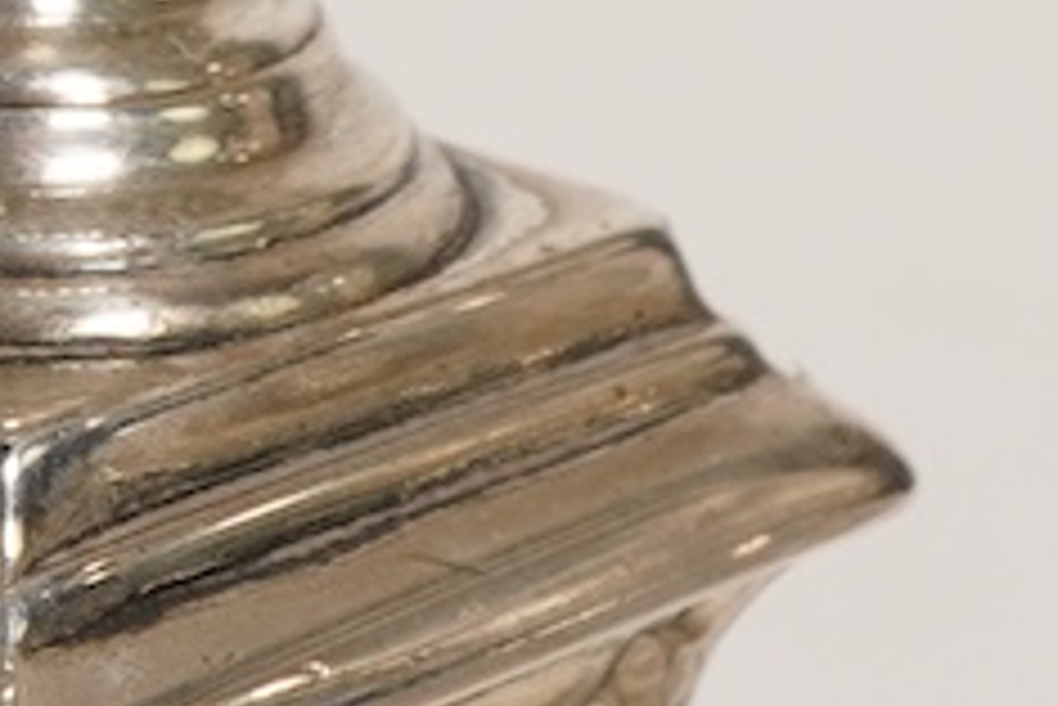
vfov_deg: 4.4
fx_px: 8851
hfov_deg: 6.8
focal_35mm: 301
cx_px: -45
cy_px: -1291
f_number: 22
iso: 400
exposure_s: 1/125
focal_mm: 30
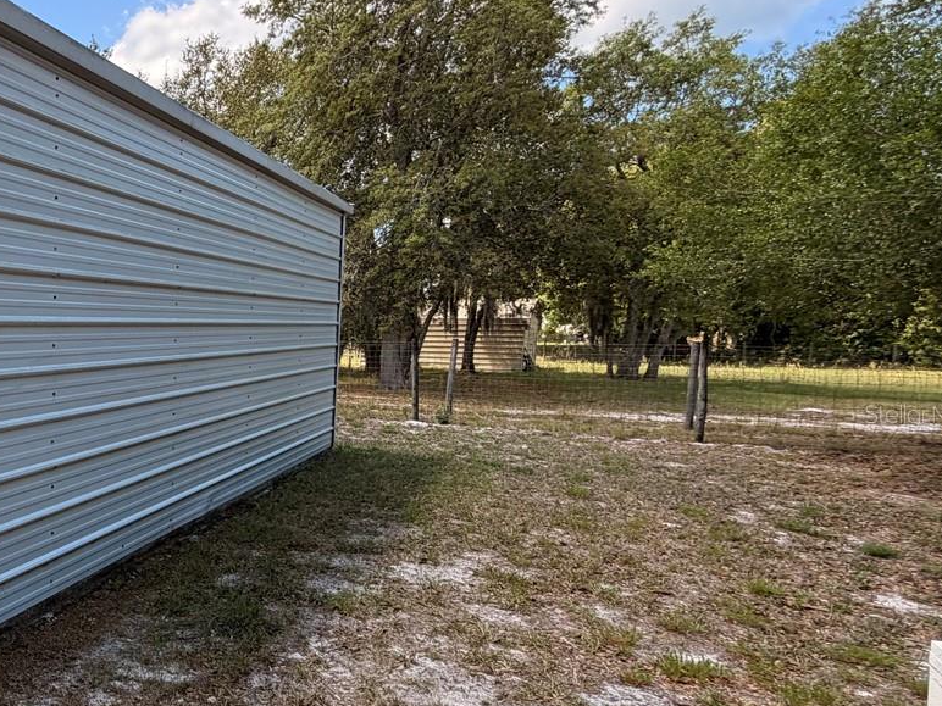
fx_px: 789
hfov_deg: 50.2
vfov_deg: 48.0
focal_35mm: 29
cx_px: 4
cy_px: 413
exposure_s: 1/770
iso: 40
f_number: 2.2
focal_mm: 2.22
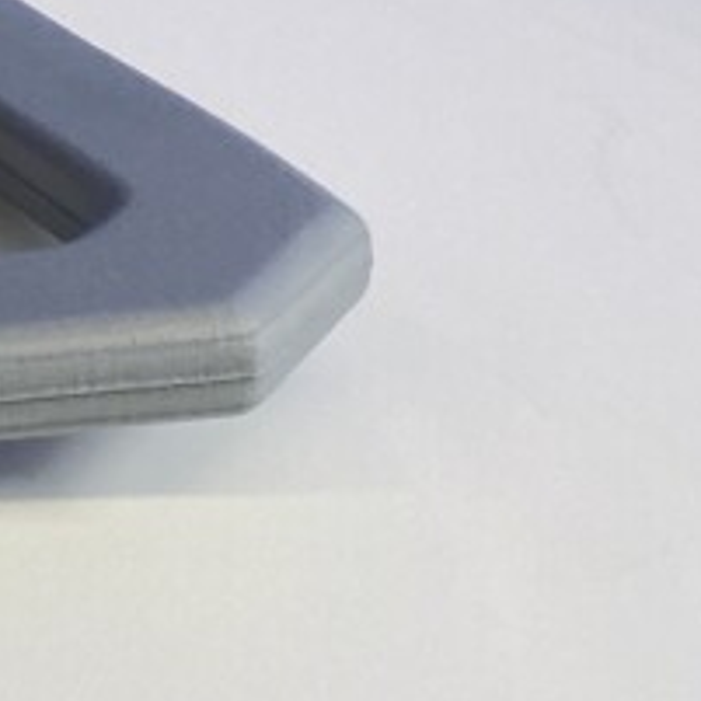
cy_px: -345
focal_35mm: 137
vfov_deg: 12.2
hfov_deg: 9.8
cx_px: -1371
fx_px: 3139
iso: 64
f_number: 1.8
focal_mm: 4.25
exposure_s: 1/100
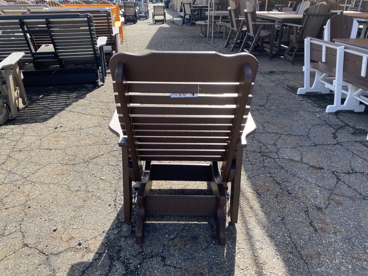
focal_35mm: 26
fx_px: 276
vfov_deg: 53.1
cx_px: 184
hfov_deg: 67.3
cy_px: 138
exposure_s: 1/877
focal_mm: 4.25
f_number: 1.8
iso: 32
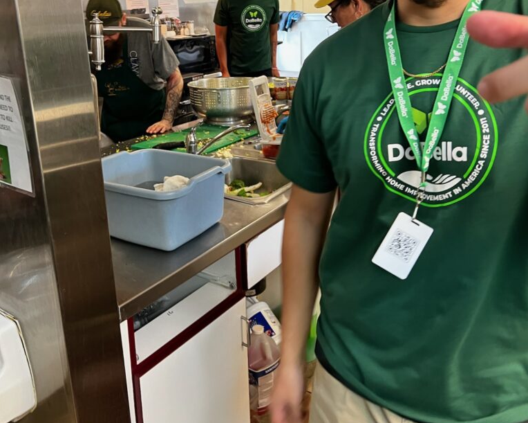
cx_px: 265
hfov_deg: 52.8
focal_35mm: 34
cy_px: 132
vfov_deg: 42.6
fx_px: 531
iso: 160
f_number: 1.5
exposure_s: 1/60
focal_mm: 5.7
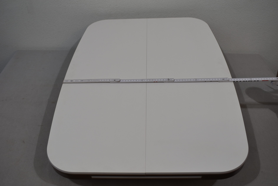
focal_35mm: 33
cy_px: 93
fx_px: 255
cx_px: 139
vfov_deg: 40.0
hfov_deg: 57.2
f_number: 5.6
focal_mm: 22
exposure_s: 1/125
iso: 200
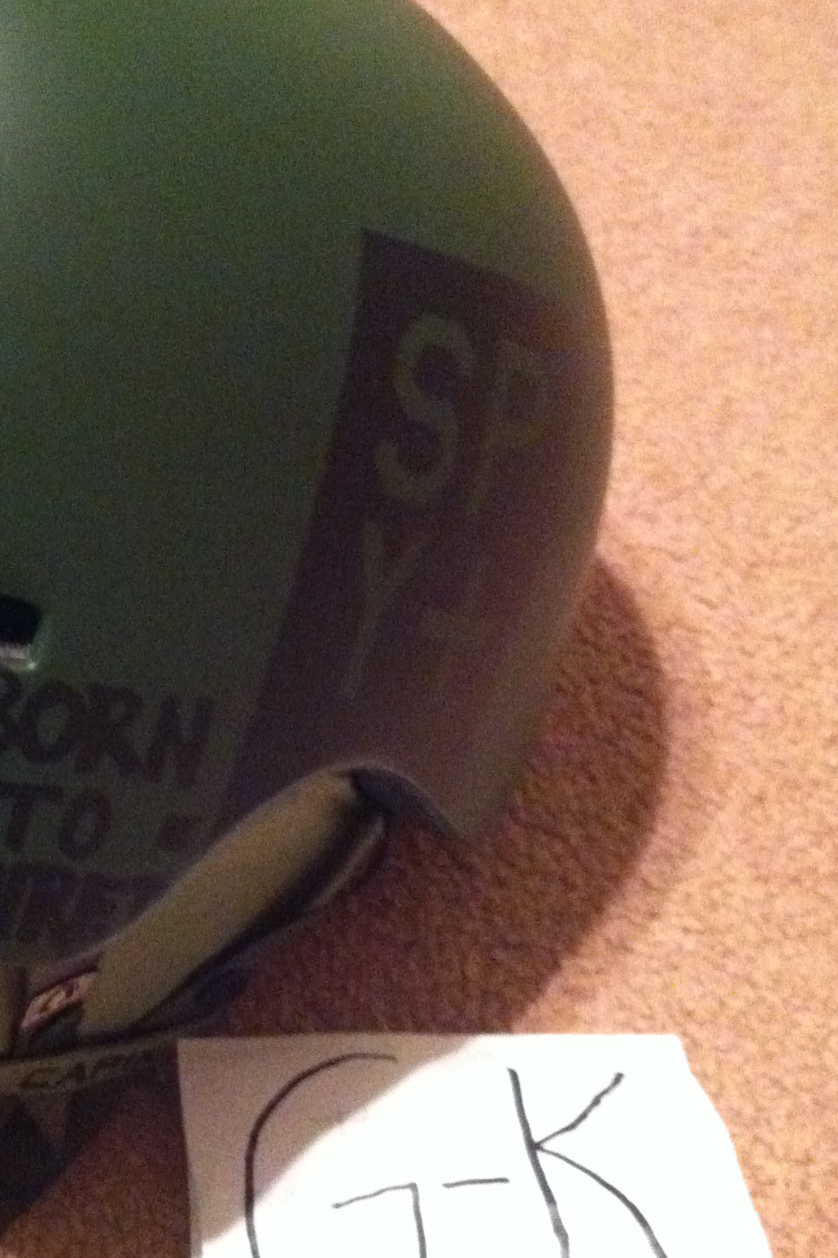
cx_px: 87
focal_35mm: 61
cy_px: 672
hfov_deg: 21.8
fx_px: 2130
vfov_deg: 32.9
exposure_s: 1/15
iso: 1000
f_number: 2.8
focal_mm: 3.85
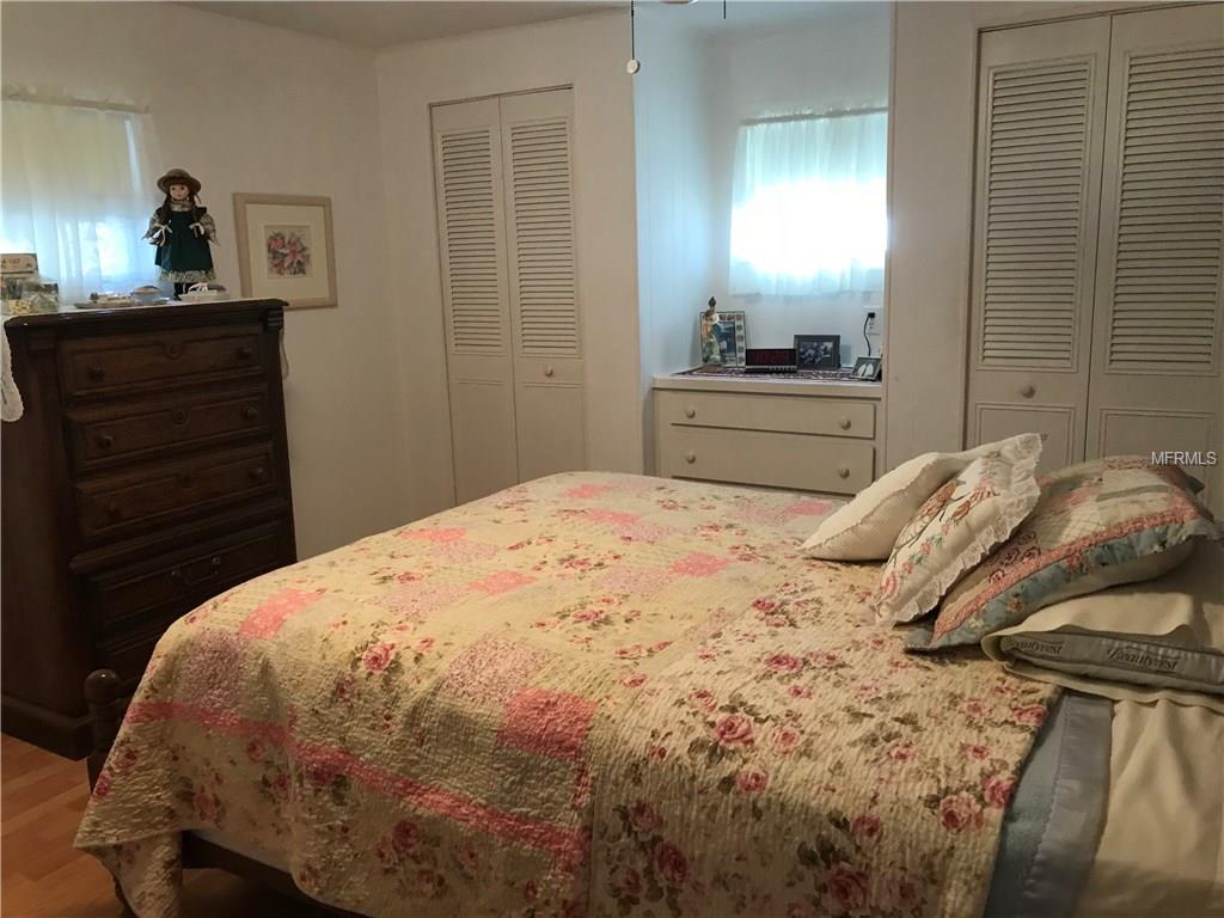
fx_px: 990
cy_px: 459
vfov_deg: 49.7
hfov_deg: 63.4
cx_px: 612
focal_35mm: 28
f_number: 1.8
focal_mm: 3.99
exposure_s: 1/15
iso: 40
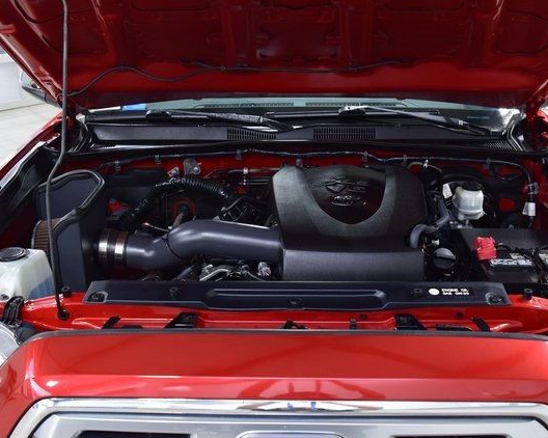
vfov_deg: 36.5
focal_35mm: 41
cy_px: 221
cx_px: 286
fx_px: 665
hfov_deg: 44.8
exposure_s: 1/15
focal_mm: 24
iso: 1000
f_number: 6.3
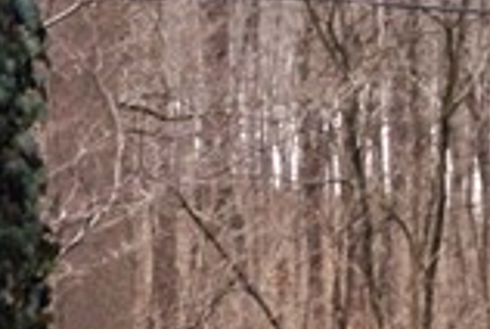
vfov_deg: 5.6
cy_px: -93
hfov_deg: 7.6
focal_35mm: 247
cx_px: 1284
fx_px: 3368
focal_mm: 24
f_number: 8
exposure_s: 1/80
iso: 100
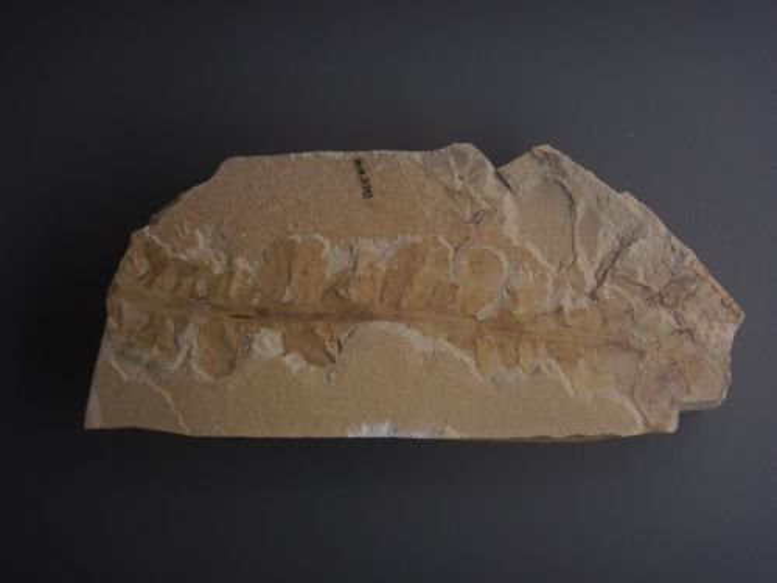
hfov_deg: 27.0
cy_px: 292
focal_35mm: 72
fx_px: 1616
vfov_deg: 20.4
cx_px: 388
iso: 125
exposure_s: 1/30
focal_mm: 13
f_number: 4.5
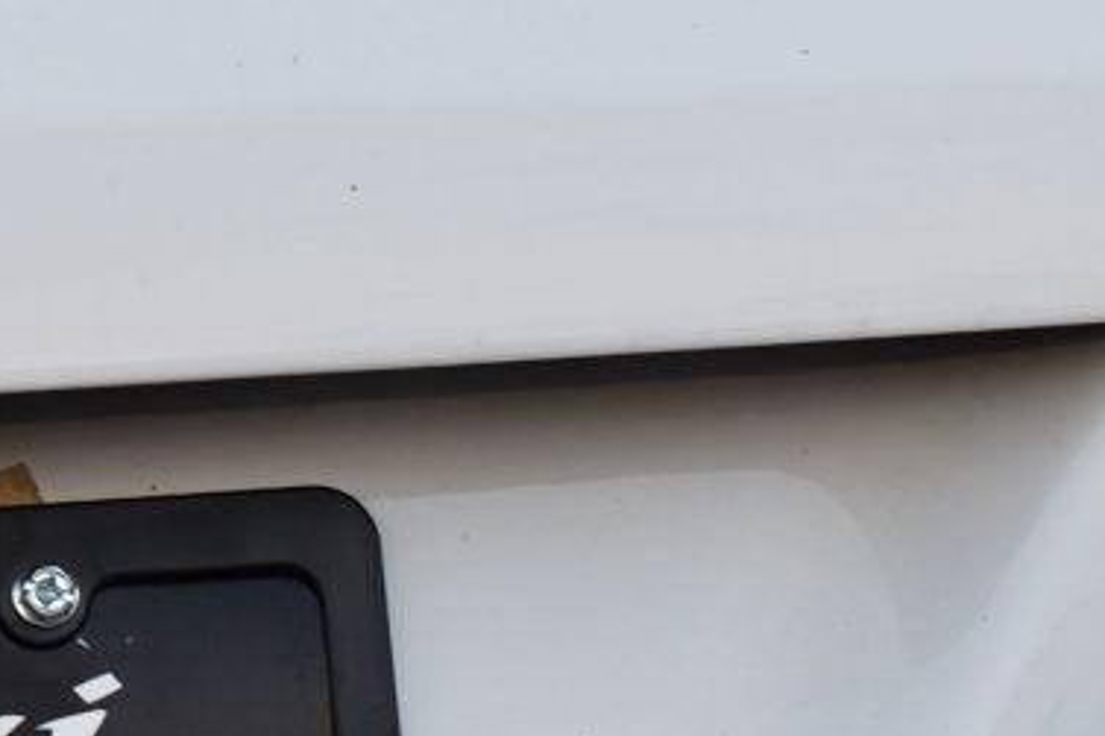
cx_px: -340
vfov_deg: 8.0
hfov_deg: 11.7
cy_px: 293
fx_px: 5246
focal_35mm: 171
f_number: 6.3
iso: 400
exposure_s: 1/20
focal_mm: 42
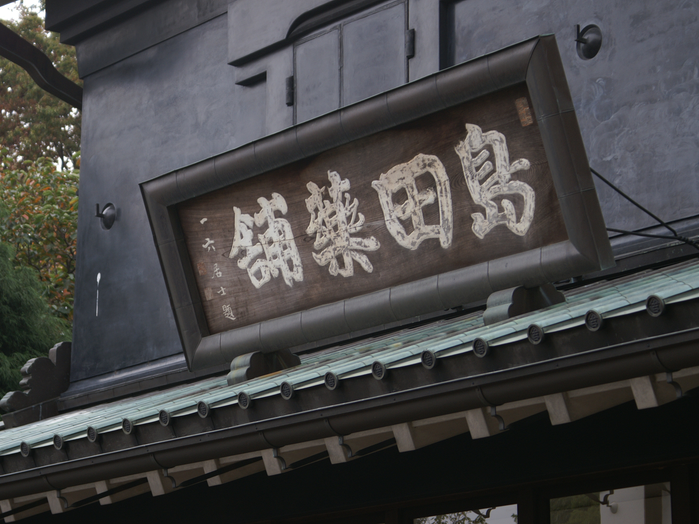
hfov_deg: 17.3
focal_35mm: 114
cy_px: 262
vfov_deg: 13.0
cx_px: 337
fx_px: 2302
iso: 160
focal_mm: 70
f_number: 5.6
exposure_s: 1/50
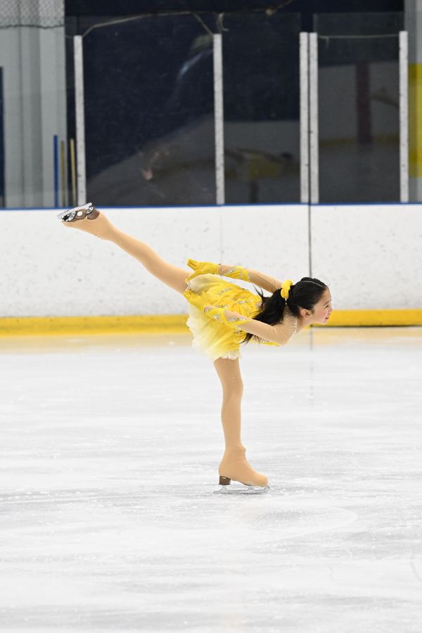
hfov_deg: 4.8
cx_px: 211
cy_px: 316
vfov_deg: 7.2
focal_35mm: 285
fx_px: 5011
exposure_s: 1/500
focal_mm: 190
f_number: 5
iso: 4000
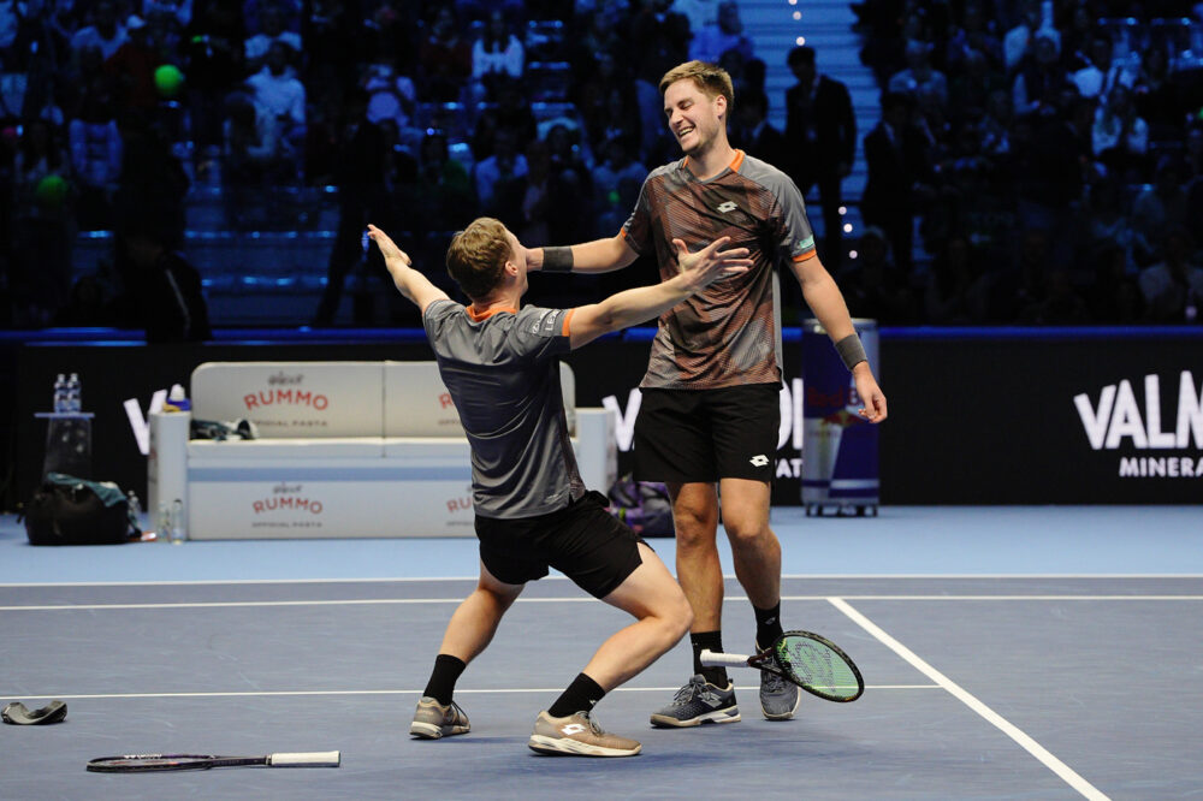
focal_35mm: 110
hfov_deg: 18.6
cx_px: 602
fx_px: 3674
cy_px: 400
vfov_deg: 12.4
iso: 4000
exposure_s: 1/2000
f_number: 3.2
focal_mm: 110
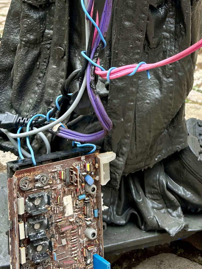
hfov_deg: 23.5
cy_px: 3
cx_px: 140
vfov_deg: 29.3
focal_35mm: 62
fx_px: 483
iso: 40
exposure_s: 1/253
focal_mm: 5.7
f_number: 1.5
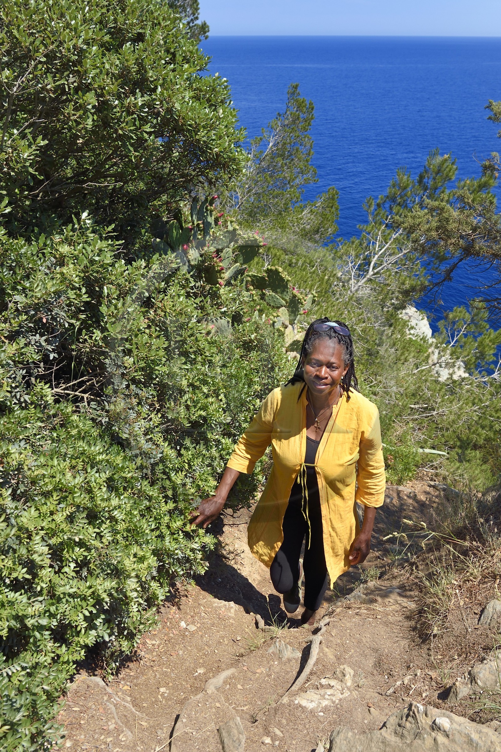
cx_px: 250
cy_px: 376
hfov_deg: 45.0
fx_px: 606
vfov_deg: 63.7
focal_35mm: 29
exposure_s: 1/500
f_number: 9
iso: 200
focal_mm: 29
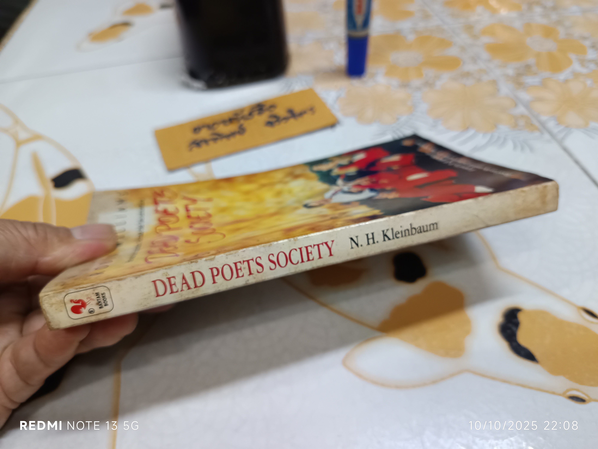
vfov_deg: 56.8
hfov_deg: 71.6
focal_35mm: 24
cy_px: 224
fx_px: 415
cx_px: 299
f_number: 1.7
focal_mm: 5.31
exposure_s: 1/25
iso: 951
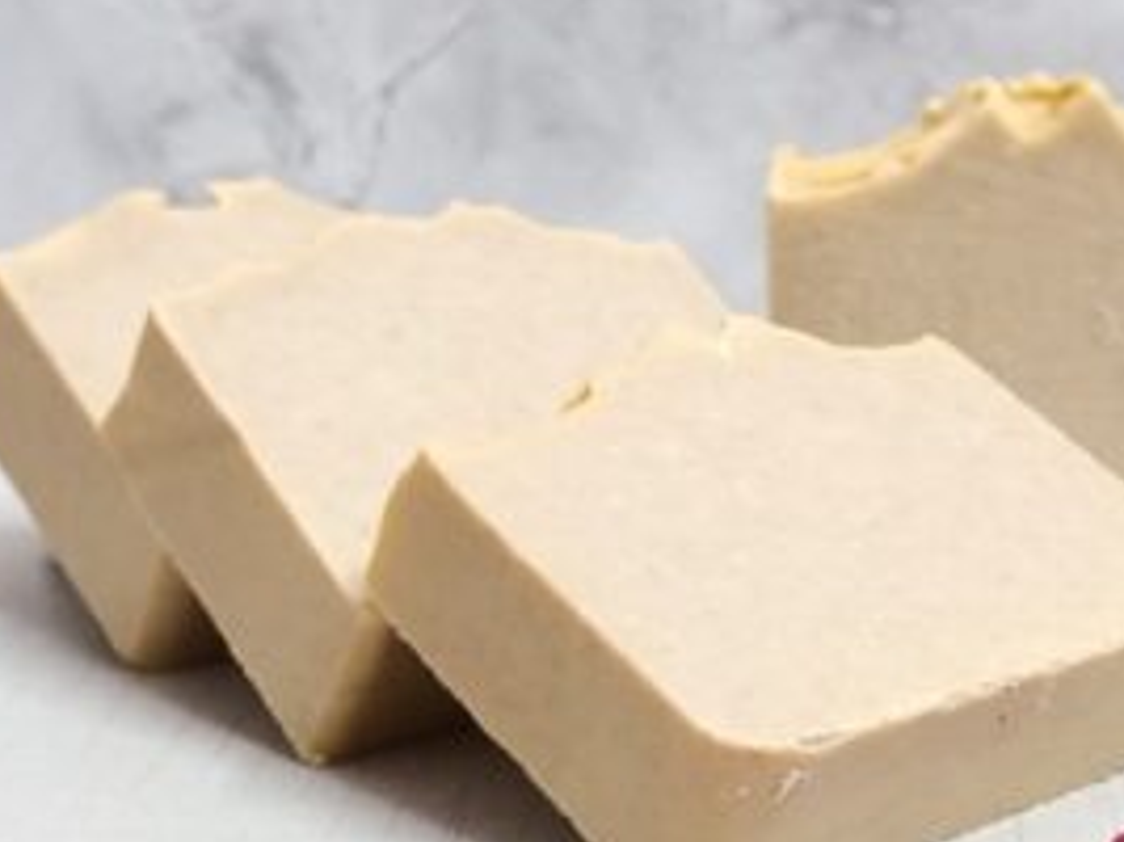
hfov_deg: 26.0
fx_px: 2402
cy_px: 234
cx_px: 829
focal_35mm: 74
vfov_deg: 19.8
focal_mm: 7.08
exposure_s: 1/25
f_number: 4.5
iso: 1600
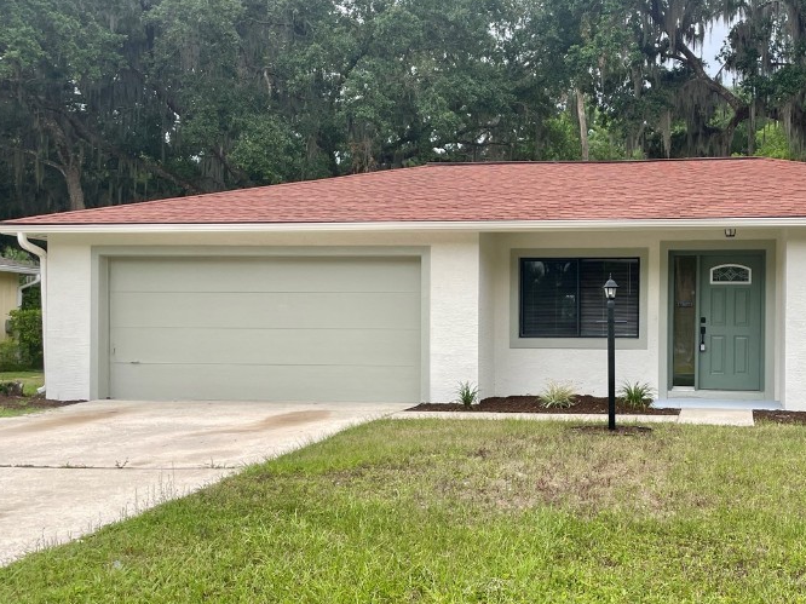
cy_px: 339
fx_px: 931
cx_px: 569
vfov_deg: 35.9
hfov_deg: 45.7
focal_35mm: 40
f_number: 1.6
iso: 32
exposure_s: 1/739
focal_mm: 4.2
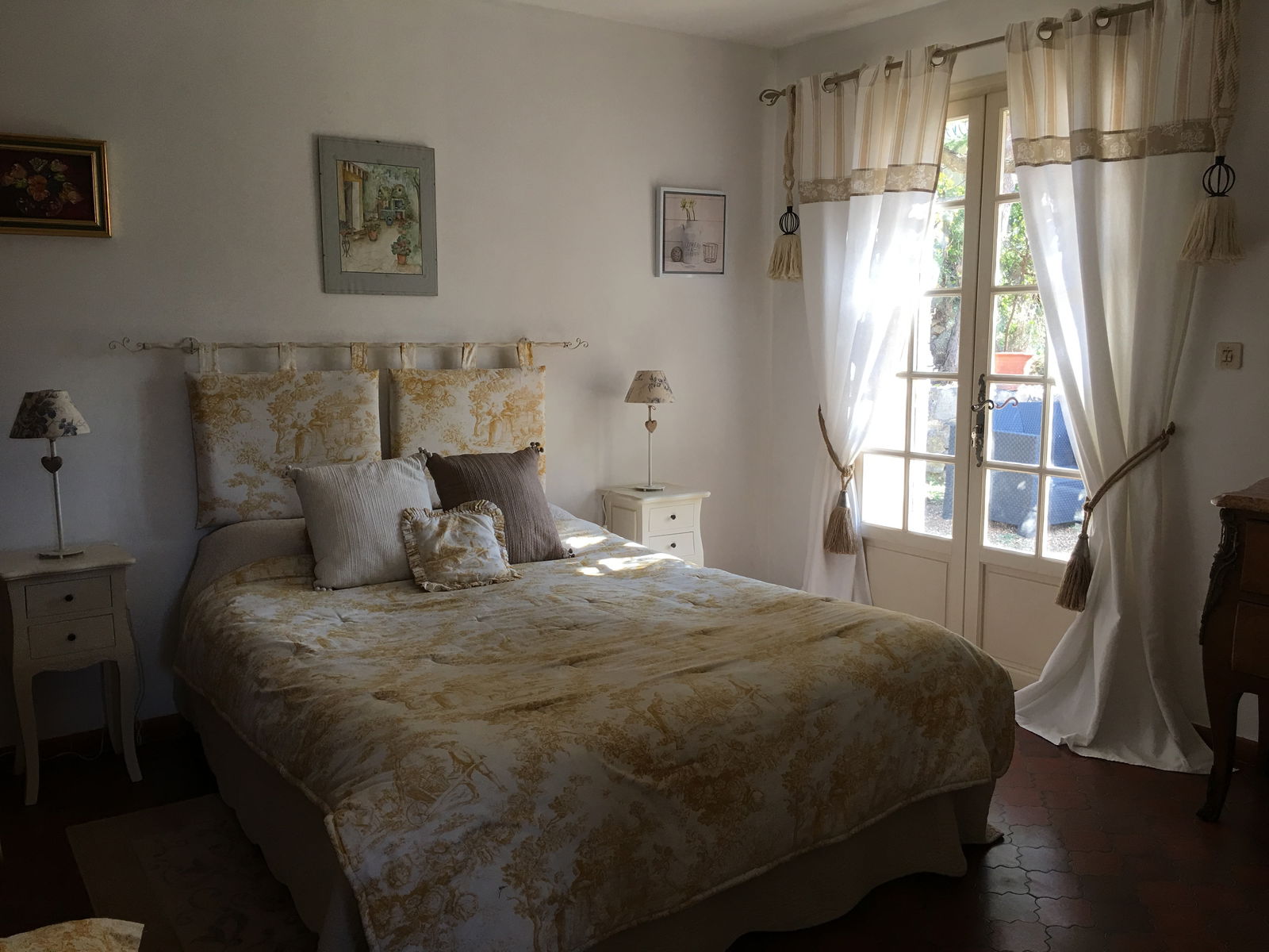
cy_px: 476
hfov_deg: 61.7
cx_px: 634
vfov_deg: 48.2
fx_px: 1063
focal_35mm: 29
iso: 32
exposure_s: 1/33
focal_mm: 4.15
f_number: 2.2
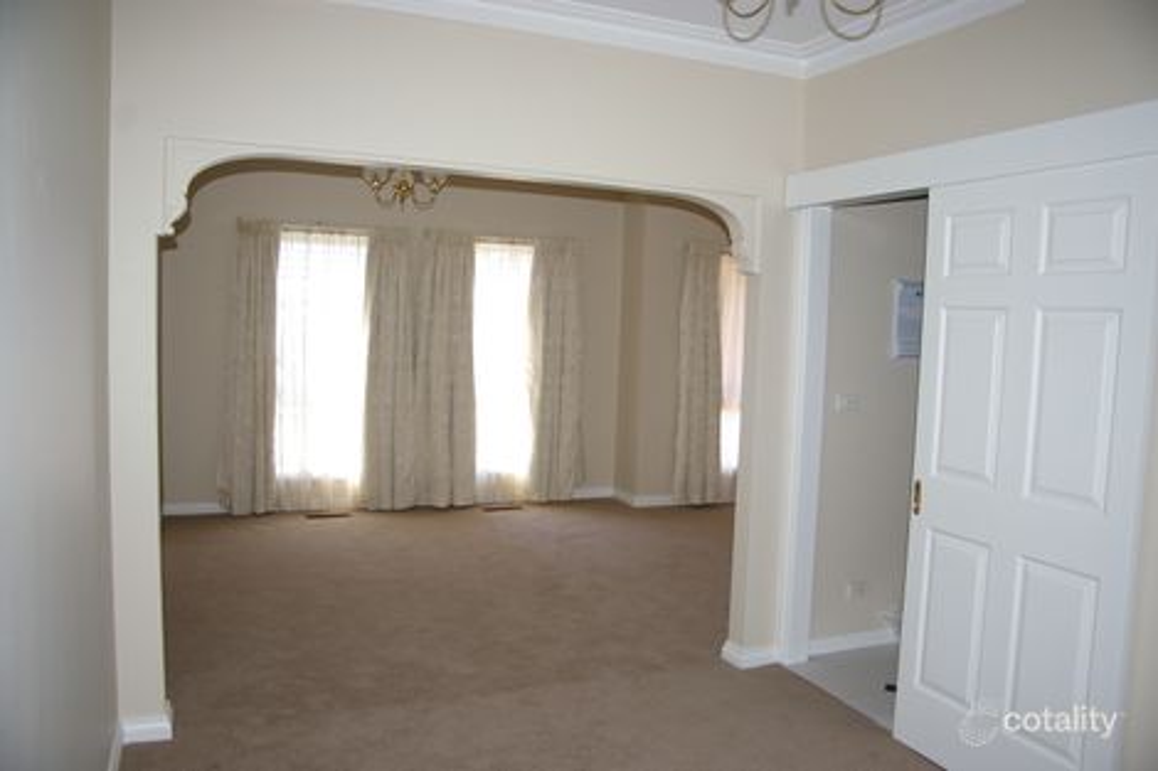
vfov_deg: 47.9
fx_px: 868
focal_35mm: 27
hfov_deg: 67.4
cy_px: 386
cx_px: 579
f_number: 3.5
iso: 200
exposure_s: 1/45
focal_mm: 18
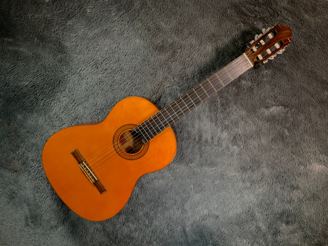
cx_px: 164
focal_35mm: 29
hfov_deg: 61.7
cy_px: 123
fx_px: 275
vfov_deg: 48.2
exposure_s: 1/104
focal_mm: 3
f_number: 1.8
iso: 25
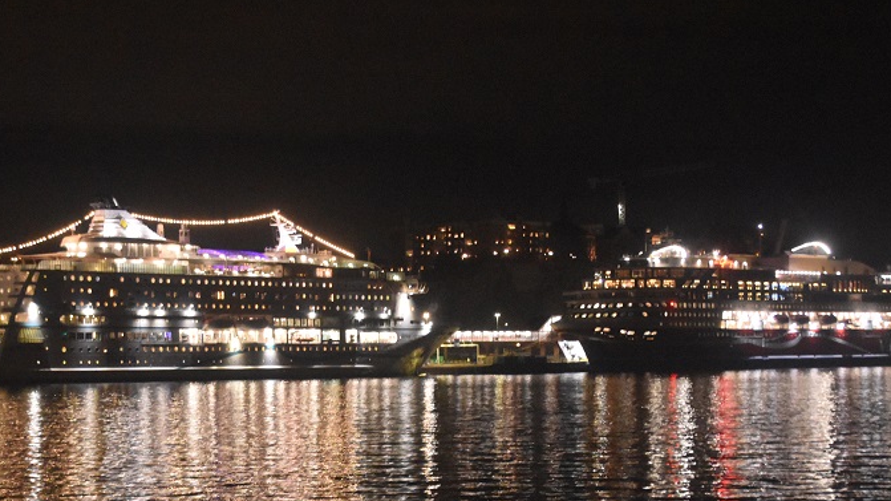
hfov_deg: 10.6
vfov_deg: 6.0
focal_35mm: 204
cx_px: 453
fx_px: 4814
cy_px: 342
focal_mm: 85
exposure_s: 1/30
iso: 6400
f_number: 6.3
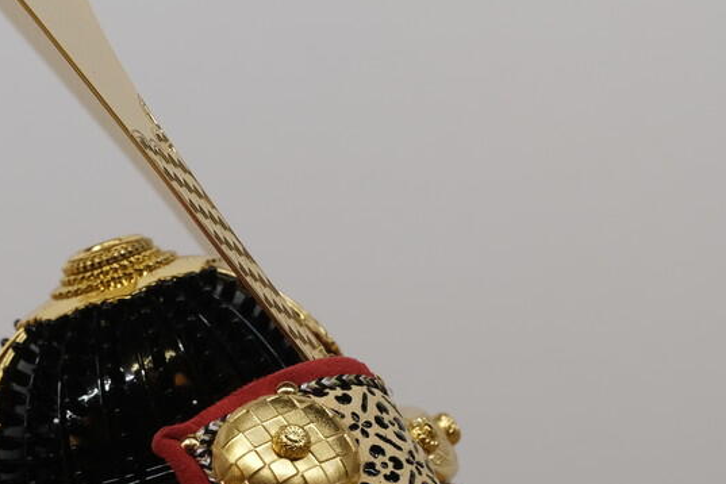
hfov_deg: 6.1
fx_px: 6755
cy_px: 315
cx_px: 119
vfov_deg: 4.1
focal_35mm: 335
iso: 200
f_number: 8
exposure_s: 1/9
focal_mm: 80
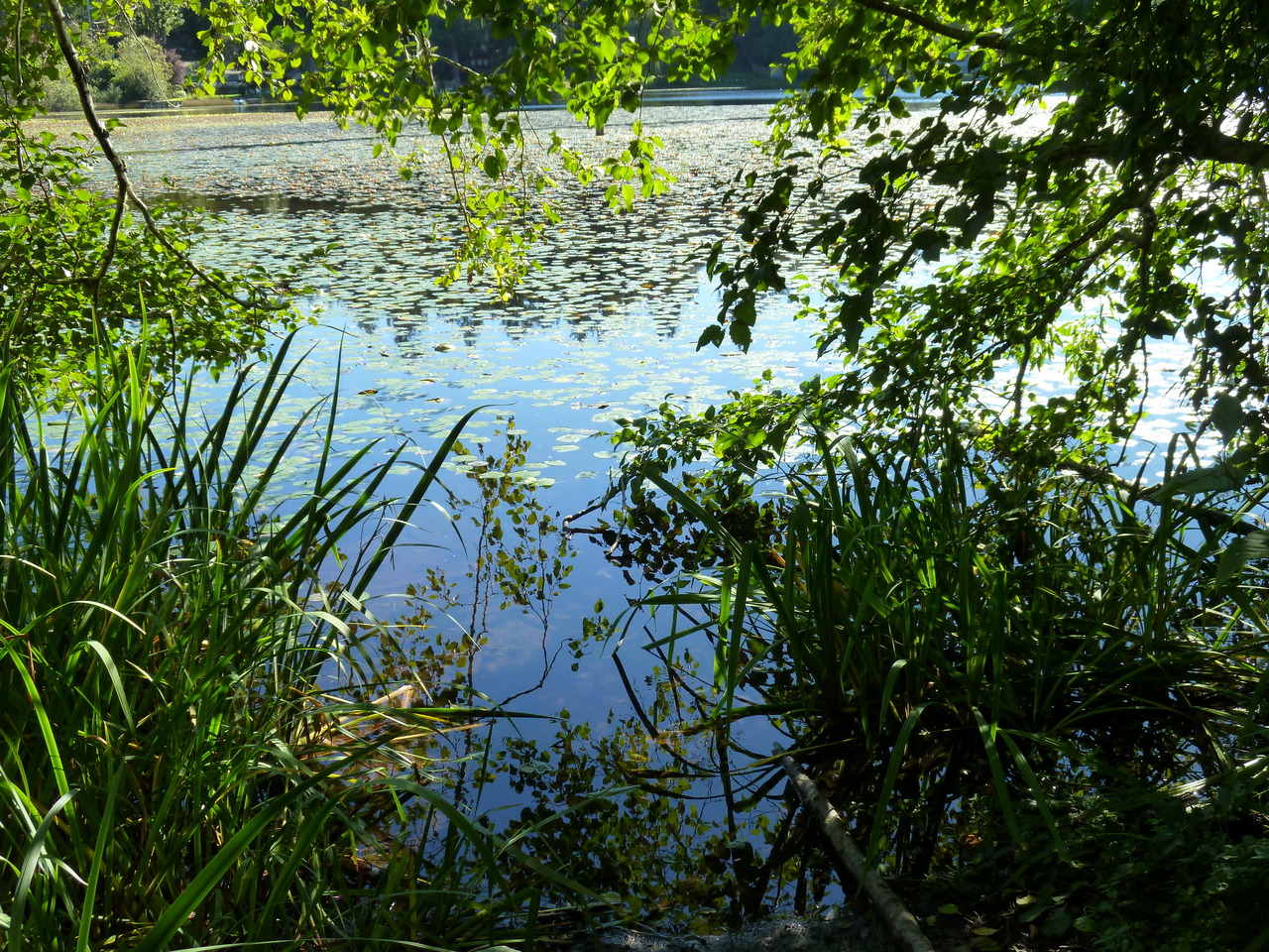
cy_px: 476
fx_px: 1393
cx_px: 634
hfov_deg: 49.0
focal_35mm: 38
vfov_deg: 37.7
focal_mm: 6.7
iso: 125
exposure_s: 1/160
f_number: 3.9
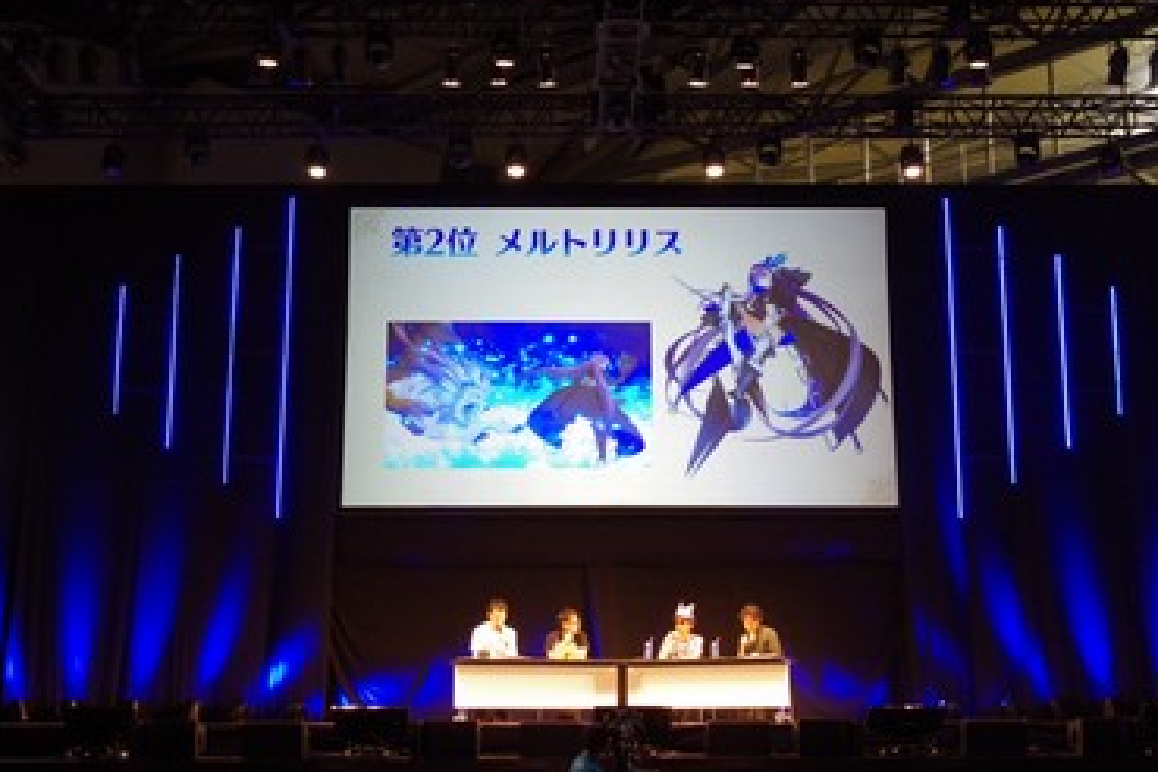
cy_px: 372
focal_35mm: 52
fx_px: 1673
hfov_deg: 38.2
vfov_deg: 26.0
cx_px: 599
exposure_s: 1/60
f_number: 7.1
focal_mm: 32
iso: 3200
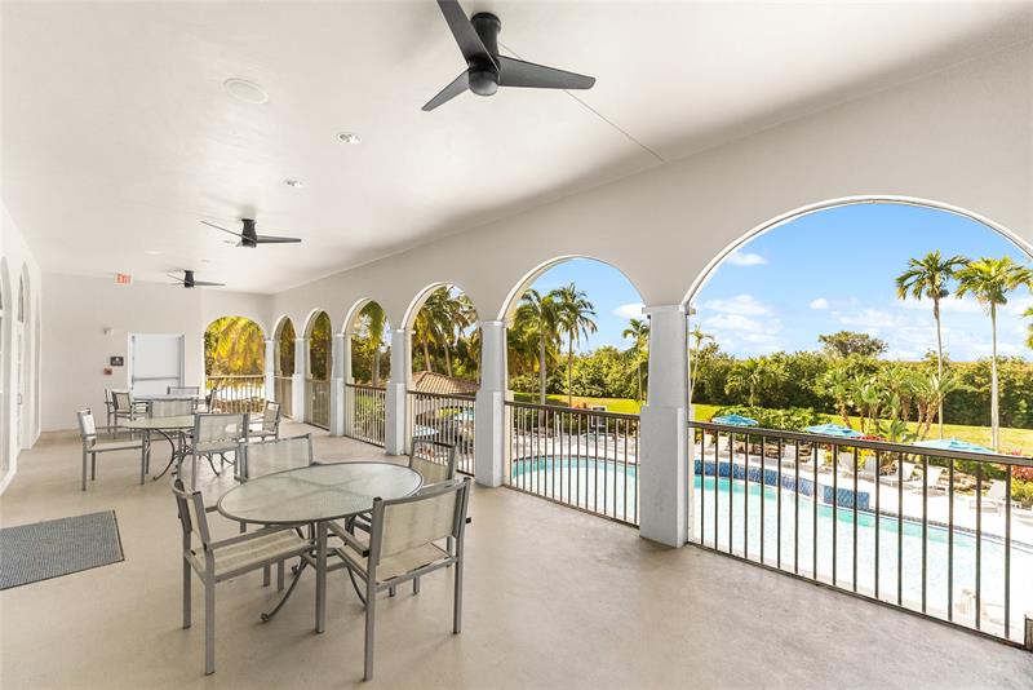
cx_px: 516
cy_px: 345
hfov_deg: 104.2
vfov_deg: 81.3
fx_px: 402
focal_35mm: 14
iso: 800
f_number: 2.8
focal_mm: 14
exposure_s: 1/2000
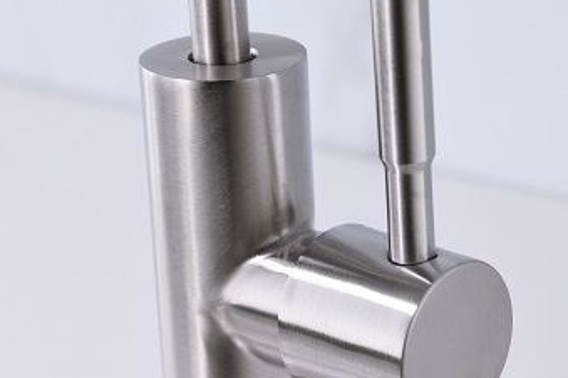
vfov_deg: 8.8
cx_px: 352
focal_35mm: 155
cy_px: 298
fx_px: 2445
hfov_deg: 13.2
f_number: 10
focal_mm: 70
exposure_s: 1/100
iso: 100
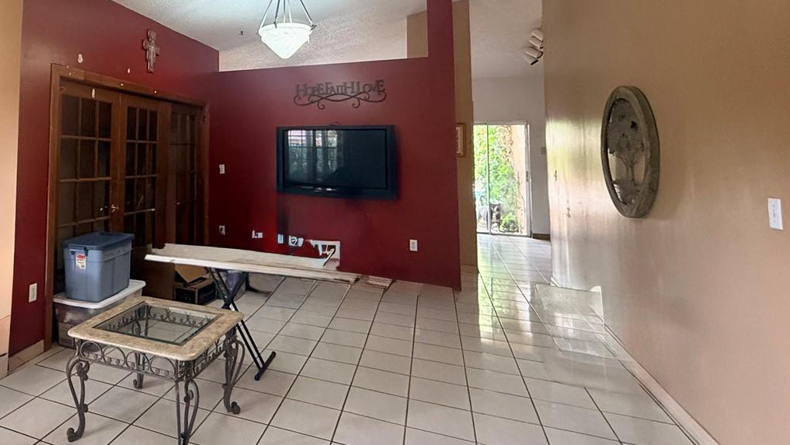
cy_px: 119
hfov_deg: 70.8
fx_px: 503
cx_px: 192
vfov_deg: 46.2
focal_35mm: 24
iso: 500
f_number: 2.2
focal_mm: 2.22
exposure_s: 1/60
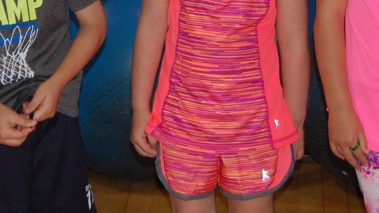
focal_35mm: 185
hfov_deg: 11.6
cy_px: -165
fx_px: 1859
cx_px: 33
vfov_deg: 6.4
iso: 400
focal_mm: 38
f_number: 5
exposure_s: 1/60
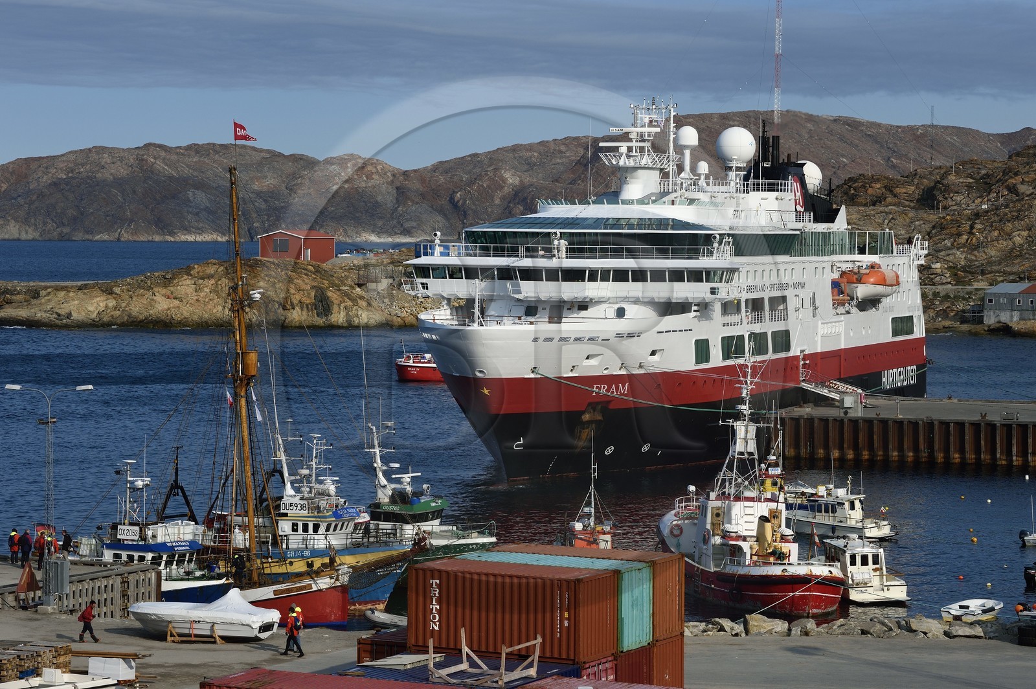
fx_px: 3019
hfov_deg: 19.5
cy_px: 344
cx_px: 518
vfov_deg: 13.0
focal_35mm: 105
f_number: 13
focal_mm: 105
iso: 200
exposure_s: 1/320
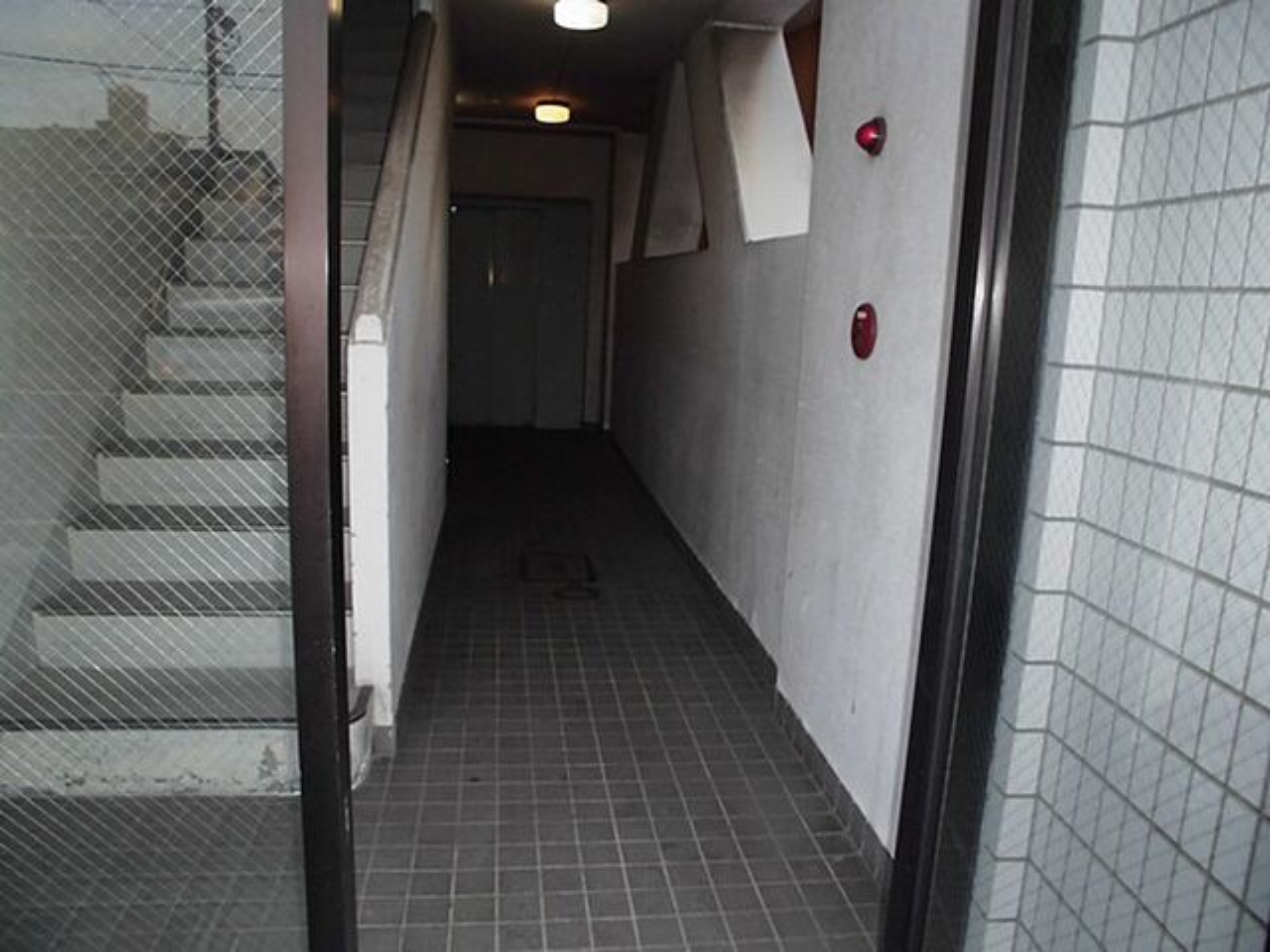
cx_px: 635
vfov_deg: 53.1
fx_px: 954
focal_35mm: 26
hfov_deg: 67.3
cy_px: 476
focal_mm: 4.6
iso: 200
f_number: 3.5
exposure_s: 1/60
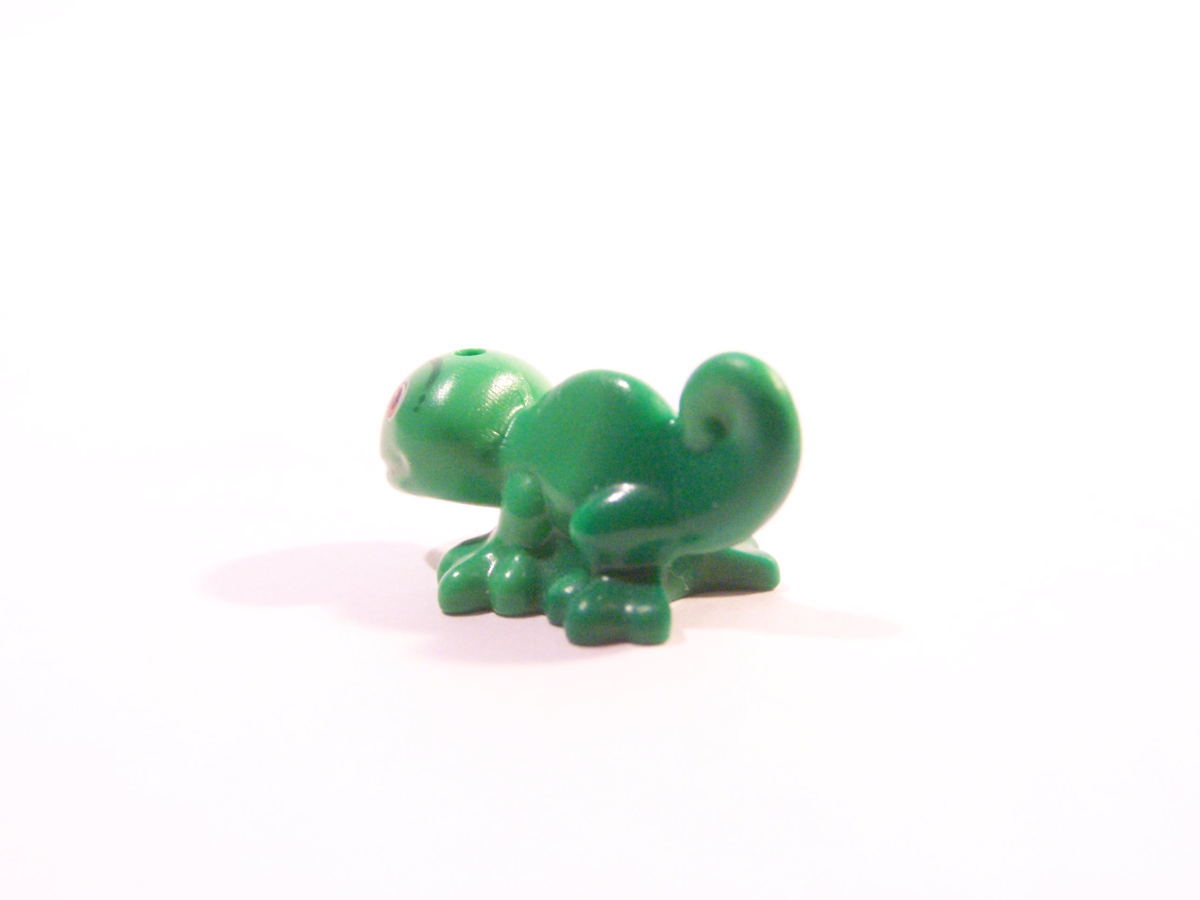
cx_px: 600
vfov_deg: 24.8
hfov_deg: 32.7
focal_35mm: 59
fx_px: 2045
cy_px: 450
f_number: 3.6
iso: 400
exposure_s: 1/30
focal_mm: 9.8
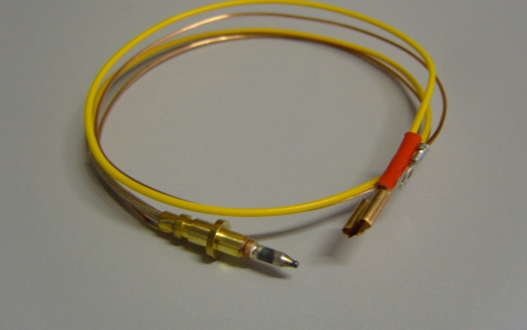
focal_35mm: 38
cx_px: 264
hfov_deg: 51.5
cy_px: 137
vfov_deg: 33.5
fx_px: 546
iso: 200
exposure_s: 1/30
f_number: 2.8
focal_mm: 7.4
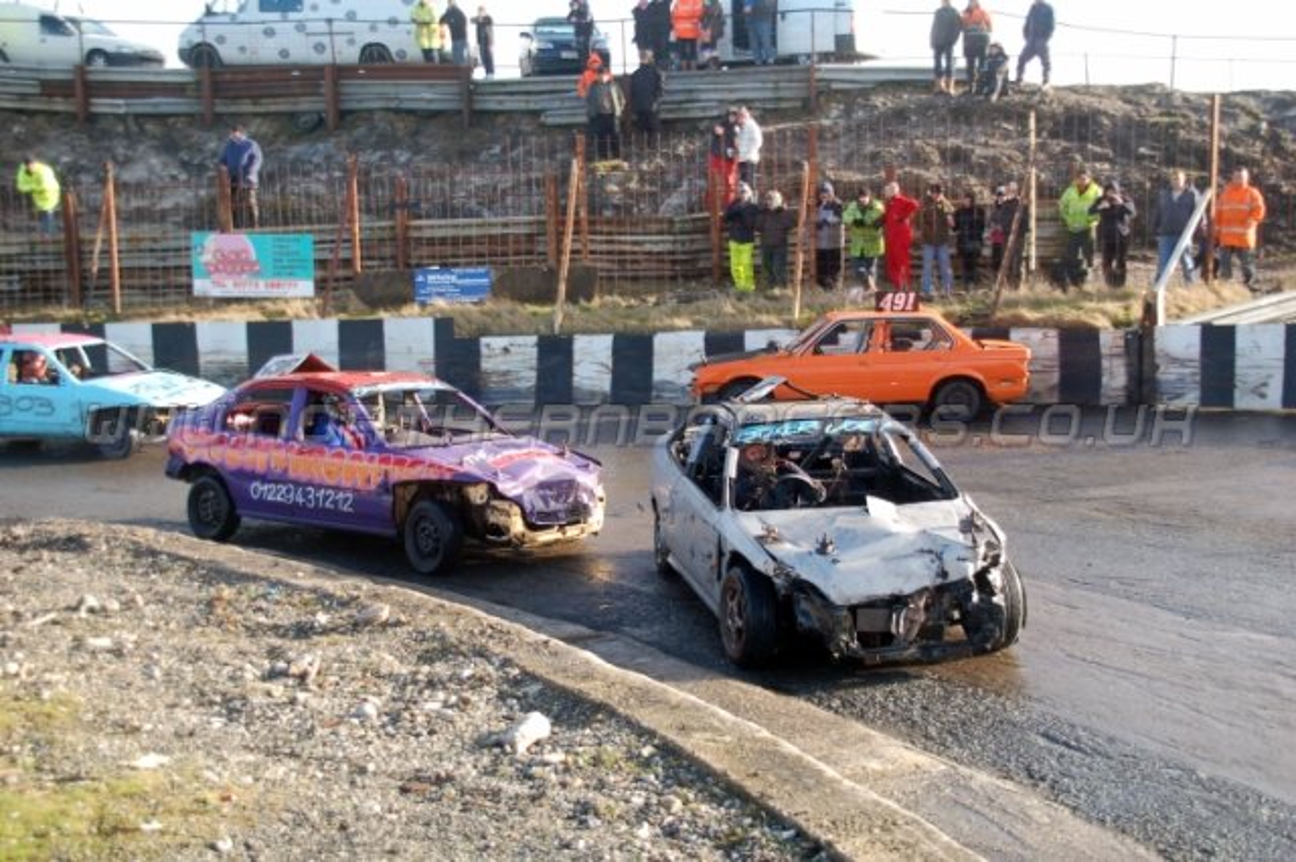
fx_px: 1673
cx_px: 648
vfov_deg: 28.9
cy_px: 431
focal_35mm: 46
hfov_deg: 42.3
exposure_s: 1/500
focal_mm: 31
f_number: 4.5
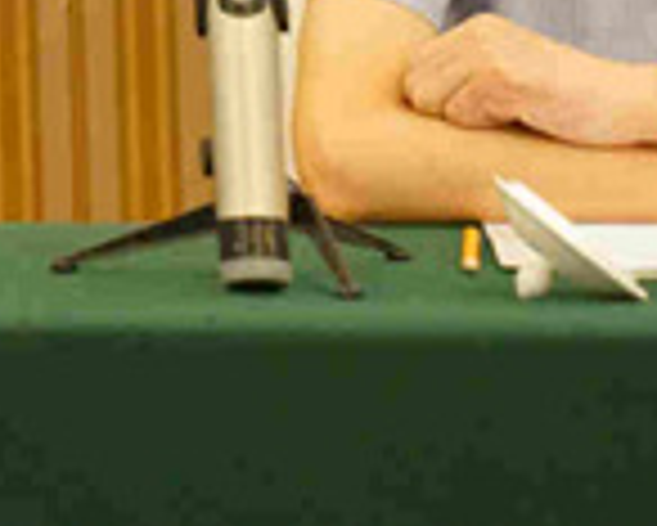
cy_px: -342
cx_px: -630
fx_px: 5254
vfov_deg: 5.7
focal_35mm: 270
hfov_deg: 6.9
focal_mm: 70
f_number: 5.6
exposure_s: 1/80
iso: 6400
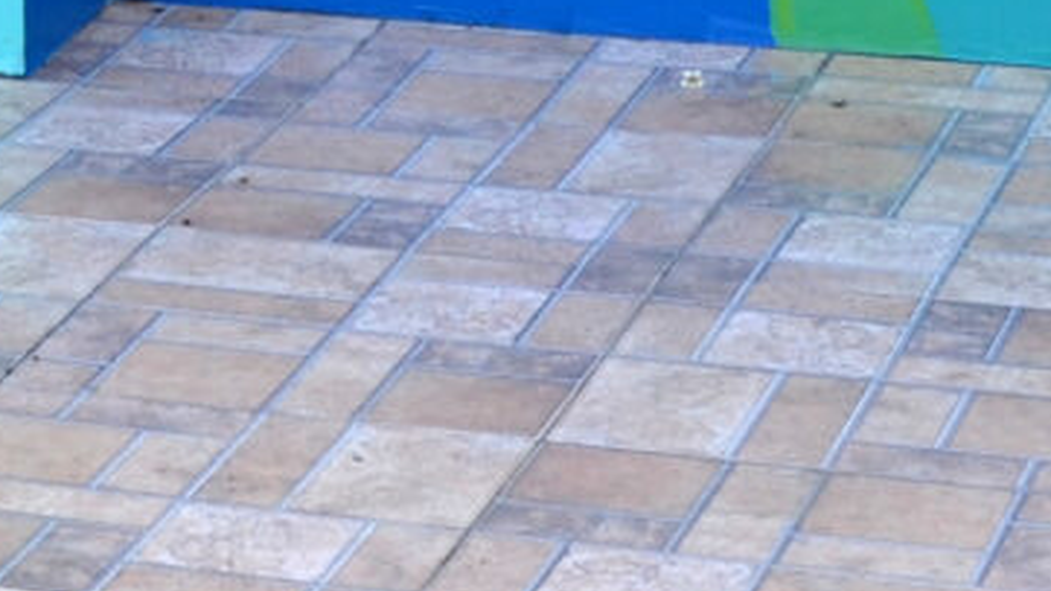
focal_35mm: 200
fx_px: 5573
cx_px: -370
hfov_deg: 10.5
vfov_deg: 5.5
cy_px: -1461
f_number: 7.1
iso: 125
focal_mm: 18
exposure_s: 1/160
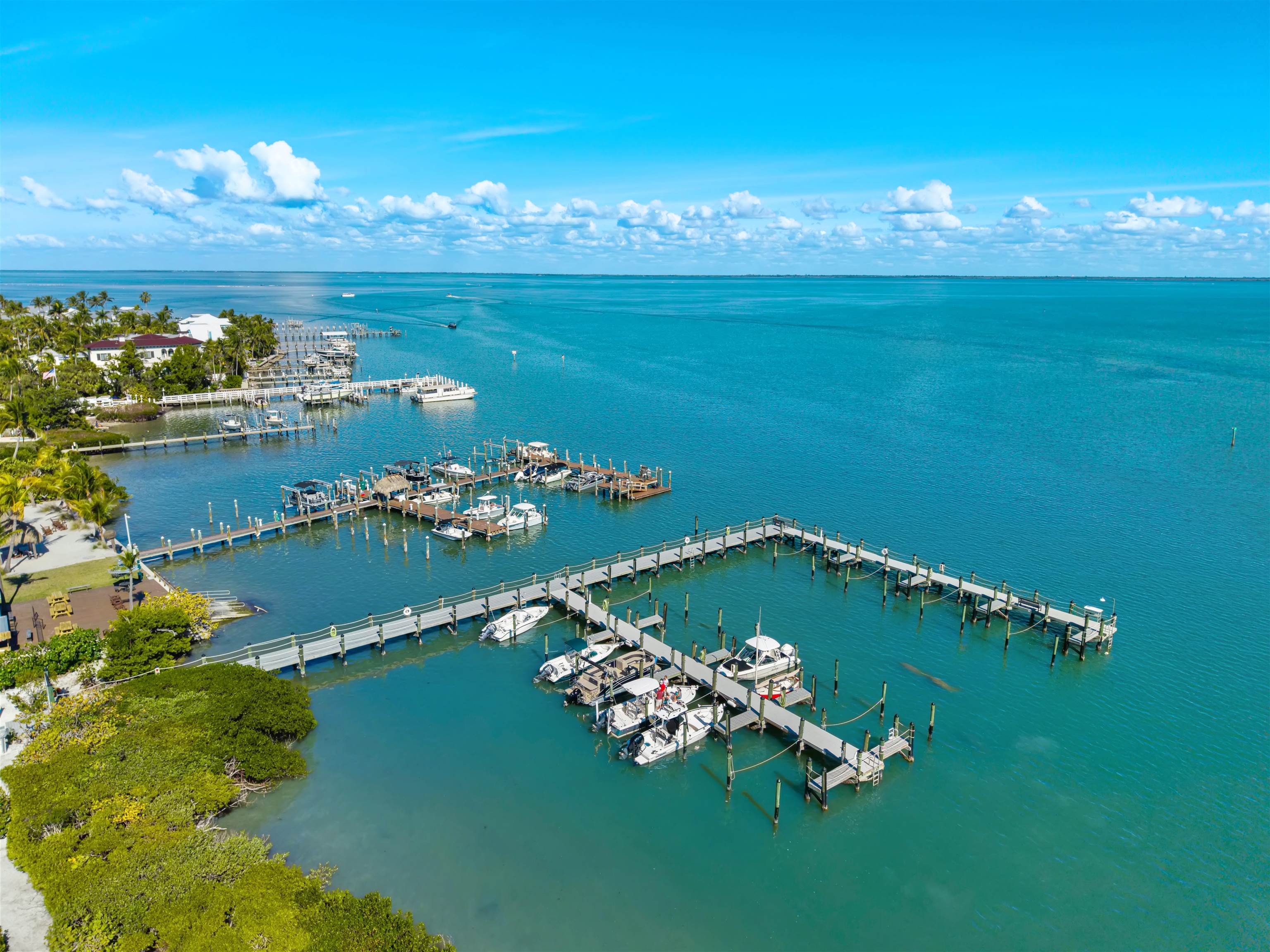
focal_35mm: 24
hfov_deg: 71.6
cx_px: 635
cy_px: 476
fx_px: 881
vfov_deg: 56.8
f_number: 1.8
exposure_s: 1/640
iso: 100
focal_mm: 8.67
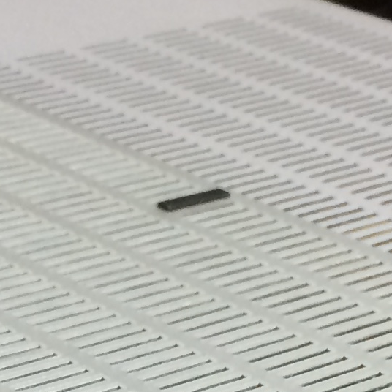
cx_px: 34
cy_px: 642
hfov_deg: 11.1
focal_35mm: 156
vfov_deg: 10.7
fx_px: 1999
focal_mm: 4.15
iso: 160
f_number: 2.2
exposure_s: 1/33
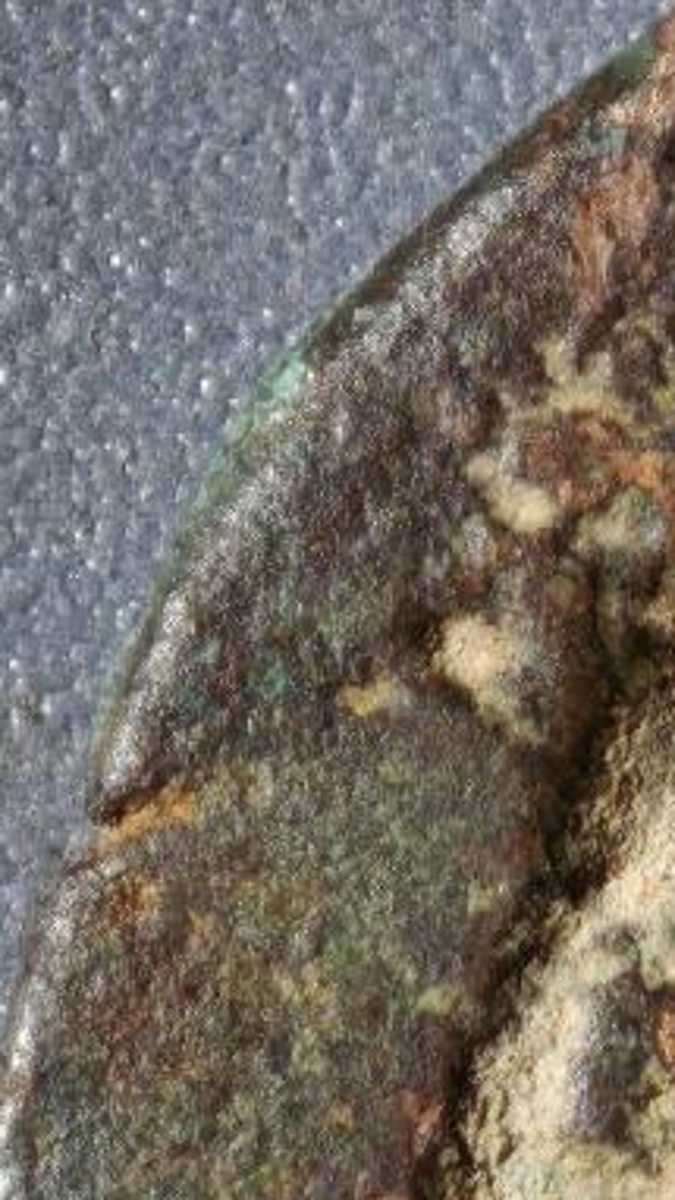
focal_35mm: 554
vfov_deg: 3.9
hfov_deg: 2.2
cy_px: 1696
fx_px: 17620
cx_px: 2006
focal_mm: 9
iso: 100
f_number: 2
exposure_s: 1/100
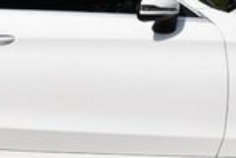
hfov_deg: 7.6
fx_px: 1785
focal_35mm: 272
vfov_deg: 5.0
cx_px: 56
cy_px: -50
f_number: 10
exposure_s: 1/400
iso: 100
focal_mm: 32
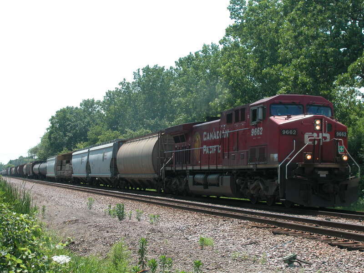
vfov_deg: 21.3
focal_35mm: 69
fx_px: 726
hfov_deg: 28.2
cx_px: 182
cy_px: 136
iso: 100
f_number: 5.9
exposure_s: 1/348
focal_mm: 17.5
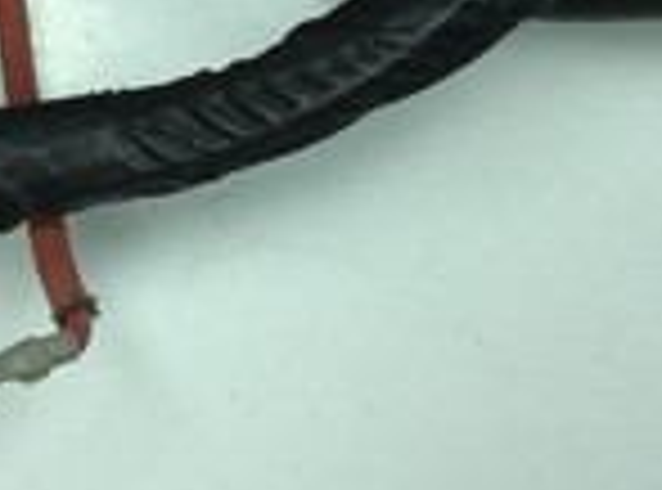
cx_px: -41
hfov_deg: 14.8
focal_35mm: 131
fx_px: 2495
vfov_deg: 10.4
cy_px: -481
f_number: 2.4
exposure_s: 1/282
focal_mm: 3.3
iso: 32
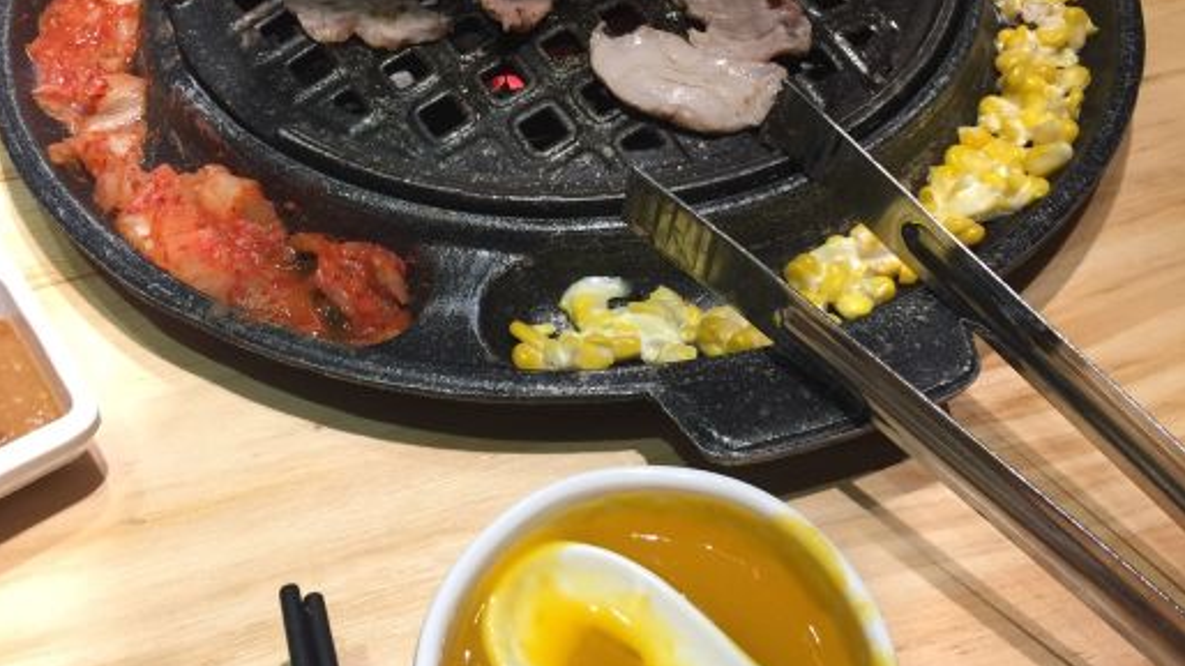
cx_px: 582
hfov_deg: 47.4
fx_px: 1351
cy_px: 154
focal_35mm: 43
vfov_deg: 27.3
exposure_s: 1/33
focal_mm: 4.15
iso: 40
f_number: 2.2
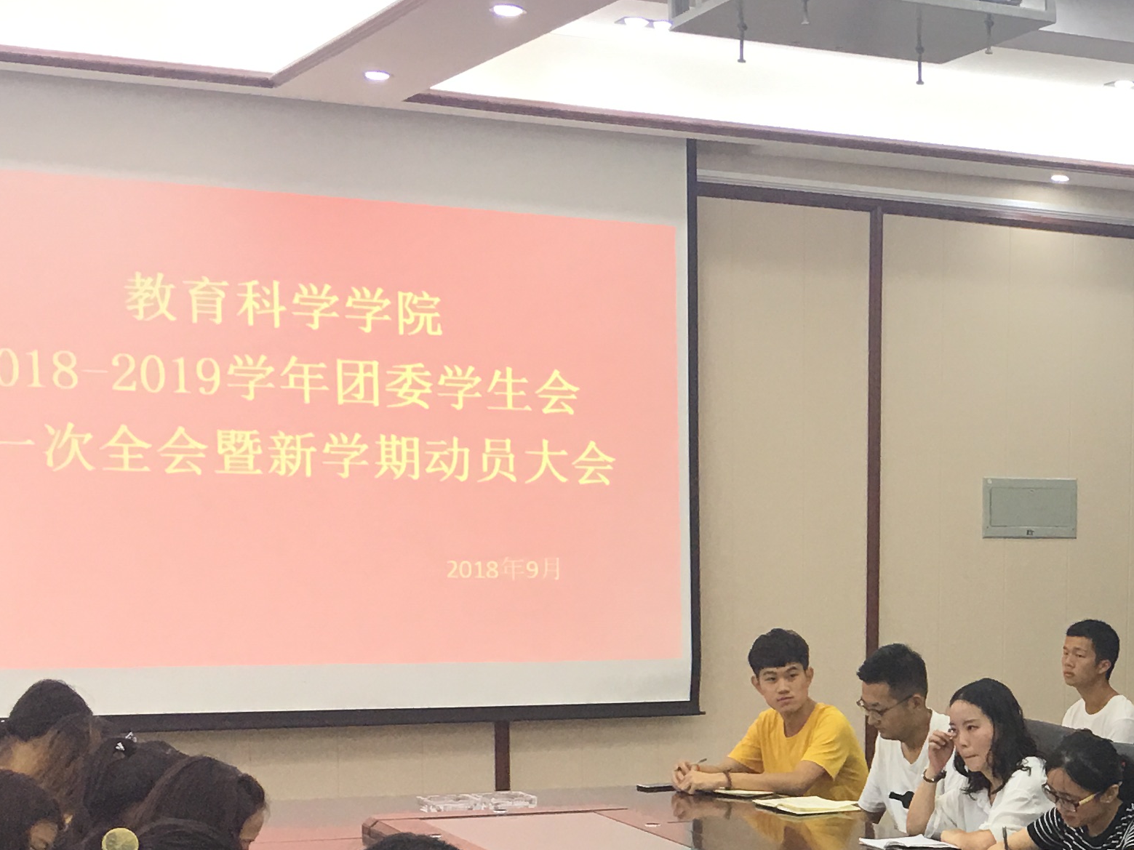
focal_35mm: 75
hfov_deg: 24.5
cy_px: 850
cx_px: 1206
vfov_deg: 19.1
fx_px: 2457
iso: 32
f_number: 2.2
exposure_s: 1/33
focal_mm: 4.15
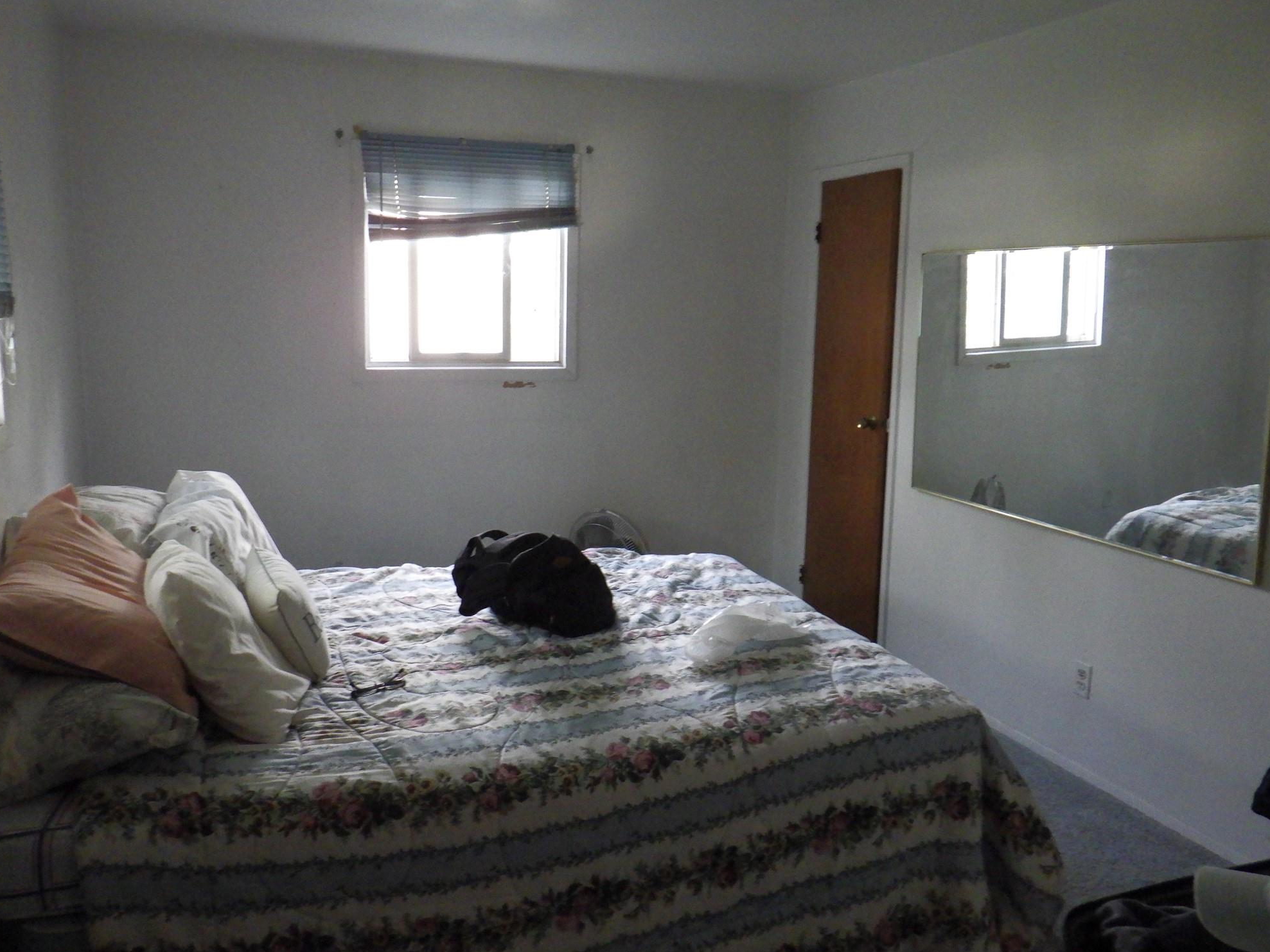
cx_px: 620
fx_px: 1064
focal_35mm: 29
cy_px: 482
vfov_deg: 48.2
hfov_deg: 61.6
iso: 1000
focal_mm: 5
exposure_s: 1/40
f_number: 3.5
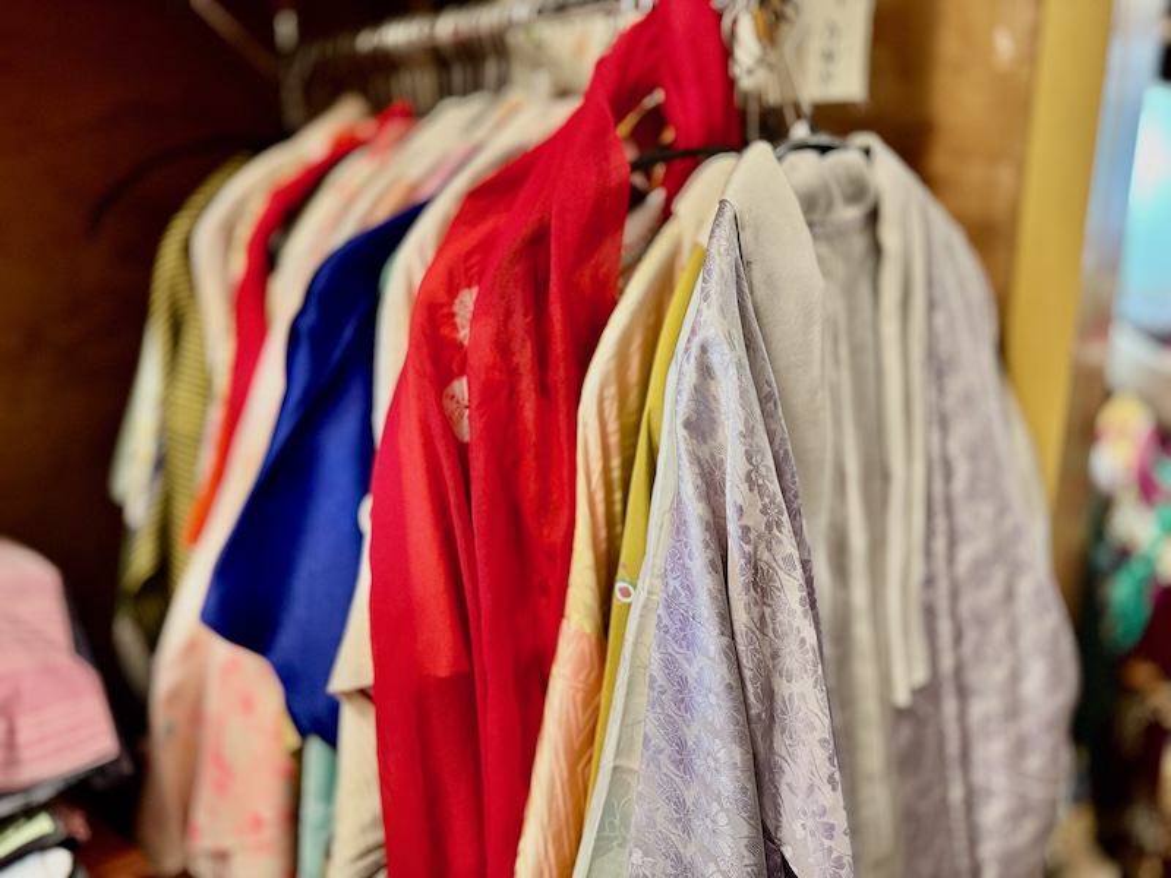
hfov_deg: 71.6
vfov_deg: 56.8
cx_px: 586
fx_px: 812
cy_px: 439
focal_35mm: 24
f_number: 1.78
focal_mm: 6.76
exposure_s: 1/57
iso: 400
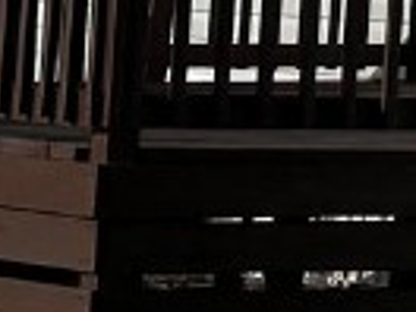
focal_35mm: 372
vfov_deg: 3.9
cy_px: -476
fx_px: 4471
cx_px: 1415
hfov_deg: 5.0
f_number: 1.78
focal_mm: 6.86
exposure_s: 1/10870
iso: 64
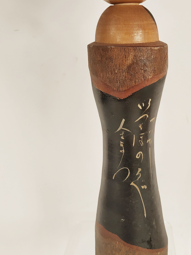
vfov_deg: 46.2
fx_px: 294
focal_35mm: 40
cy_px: 88
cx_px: 132
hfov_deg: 35.5
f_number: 1.9
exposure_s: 1/100
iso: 125
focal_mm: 3.94
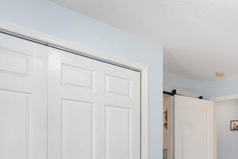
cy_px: 148
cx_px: 233
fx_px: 251
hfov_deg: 44.0
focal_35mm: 38
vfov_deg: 33.0
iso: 320
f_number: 7.1
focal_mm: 14
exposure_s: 1/3
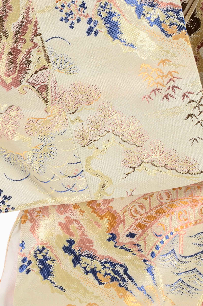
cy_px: 108
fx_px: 2728
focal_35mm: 321
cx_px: 104
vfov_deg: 6.4
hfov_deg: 4.3
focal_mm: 105
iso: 400
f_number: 13
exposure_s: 1/80
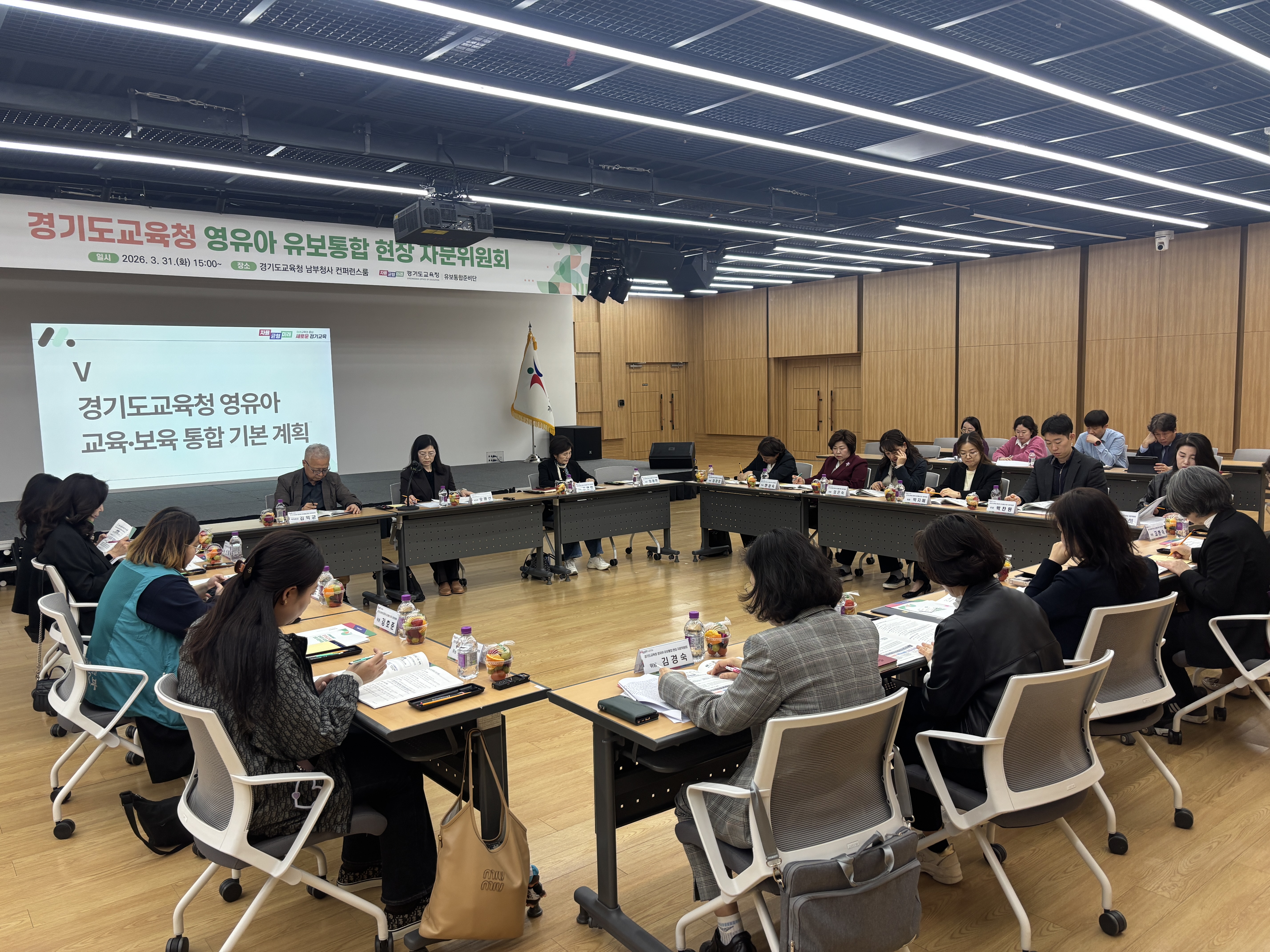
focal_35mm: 26
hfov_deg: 67.3
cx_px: 635
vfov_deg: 53.1
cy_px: 476
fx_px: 954
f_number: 1.6
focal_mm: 5.96
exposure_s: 1/120
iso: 100
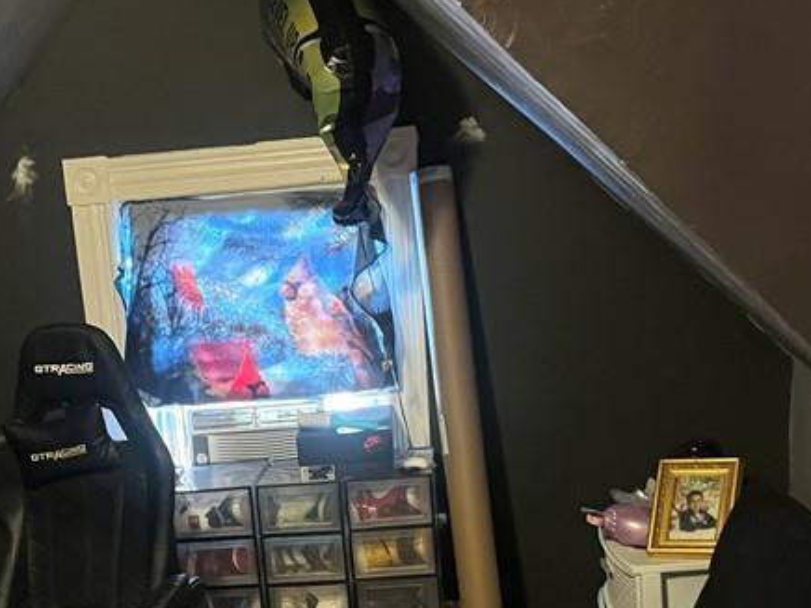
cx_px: 259
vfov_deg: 23.0
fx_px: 1429
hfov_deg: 31.4
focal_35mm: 61
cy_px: 617
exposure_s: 1/30
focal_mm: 5.1
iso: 640
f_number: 1.6
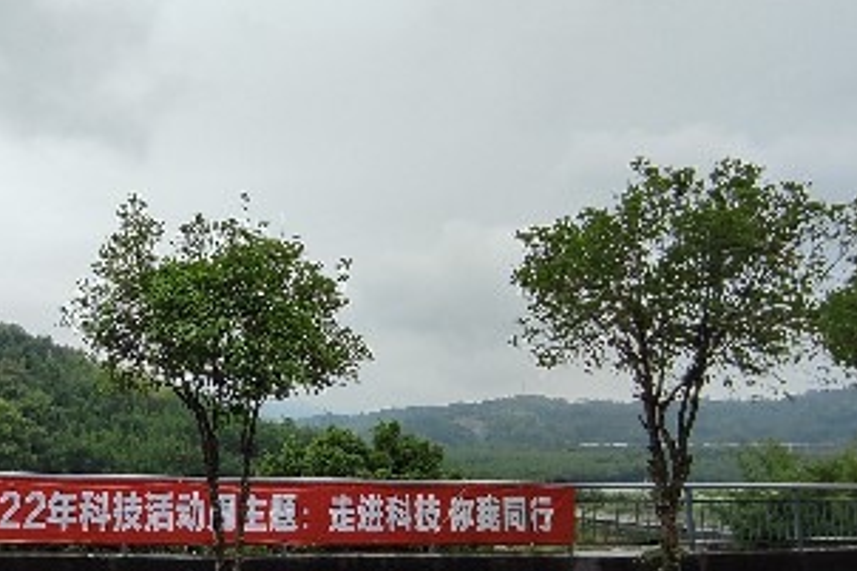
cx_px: 159
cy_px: 288
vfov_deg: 42.3
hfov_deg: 55.6
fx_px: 738
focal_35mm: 31
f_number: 2.2
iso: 50
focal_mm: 1.65
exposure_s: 1/881
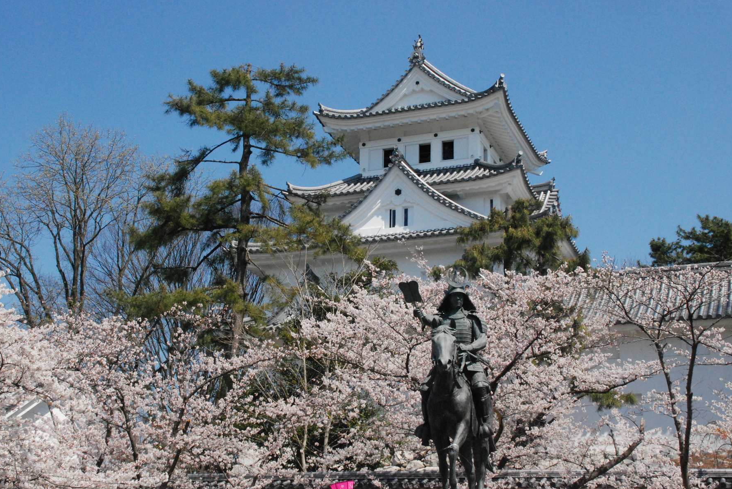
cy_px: 228
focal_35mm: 54
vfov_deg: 25.1
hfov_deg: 36.8
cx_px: 361
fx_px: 1099
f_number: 19
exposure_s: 1/1500
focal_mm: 32
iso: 1600
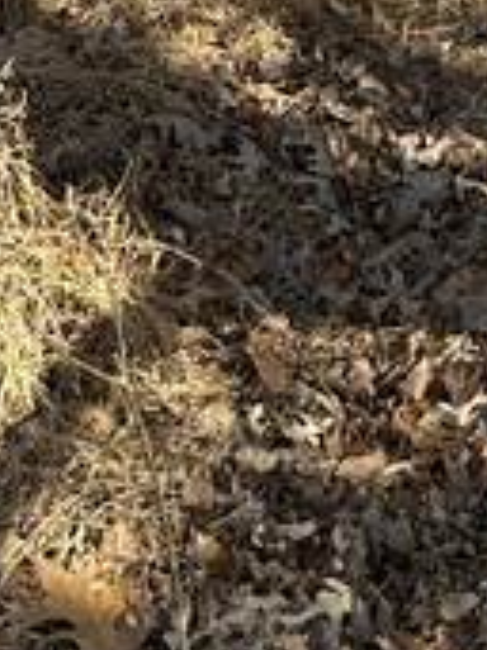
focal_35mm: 135
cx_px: 567
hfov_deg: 10.8
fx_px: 2536
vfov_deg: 11.5
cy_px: -1007
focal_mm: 6.86
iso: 80
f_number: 1.78
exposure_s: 1/574
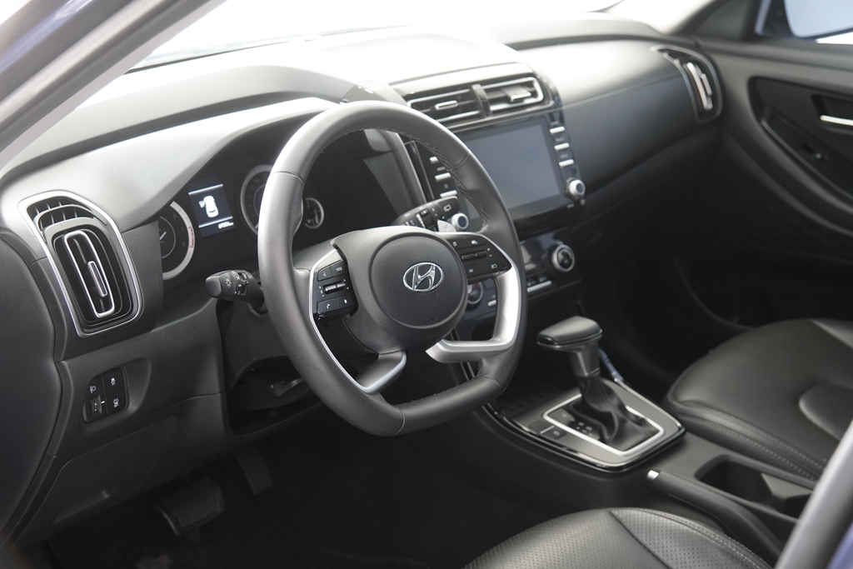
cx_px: 426
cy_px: 284
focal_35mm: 48
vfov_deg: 28.1
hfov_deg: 41.1
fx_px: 1137
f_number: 3.5
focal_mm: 32
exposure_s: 1/60
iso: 1600
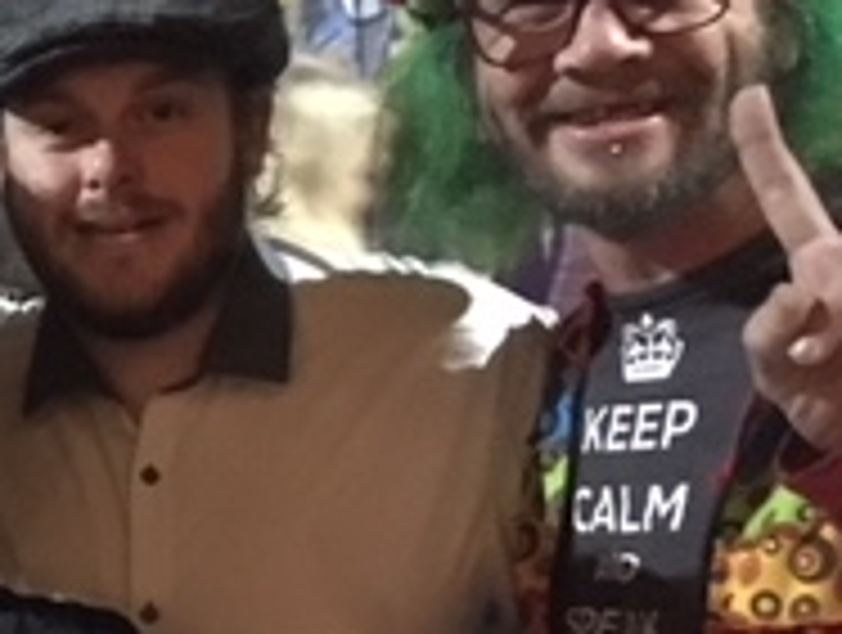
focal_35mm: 99
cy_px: 585
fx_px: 2413
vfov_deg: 14.8
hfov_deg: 17.6
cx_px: -450
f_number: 2.2
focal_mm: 4.15
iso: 1600
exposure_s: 1/17
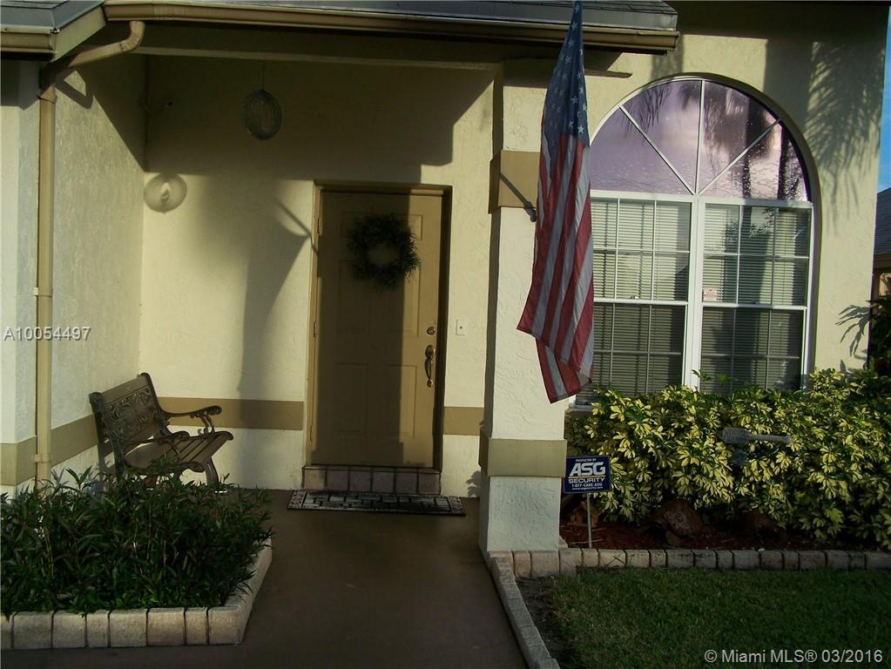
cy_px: 334
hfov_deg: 49.0
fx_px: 978
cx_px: 446
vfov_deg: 37.7
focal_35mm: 38
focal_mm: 6.3
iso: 80
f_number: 4
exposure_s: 1/640
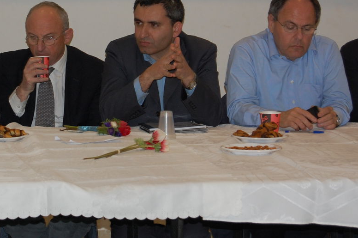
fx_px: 1479
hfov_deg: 13.7
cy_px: 52
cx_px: 78
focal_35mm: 149
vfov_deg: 9.2
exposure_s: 1/60
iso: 400
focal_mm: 55
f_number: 5.6
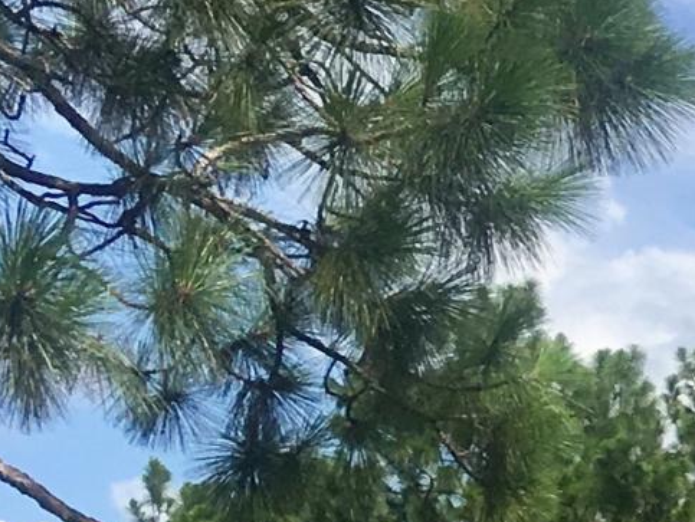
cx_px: 2053
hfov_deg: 9.0
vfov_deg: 8.1
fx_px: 3617
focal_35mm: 180
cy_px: 758
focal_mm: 4.15
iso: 25
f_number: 2.2
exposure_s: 1/2079
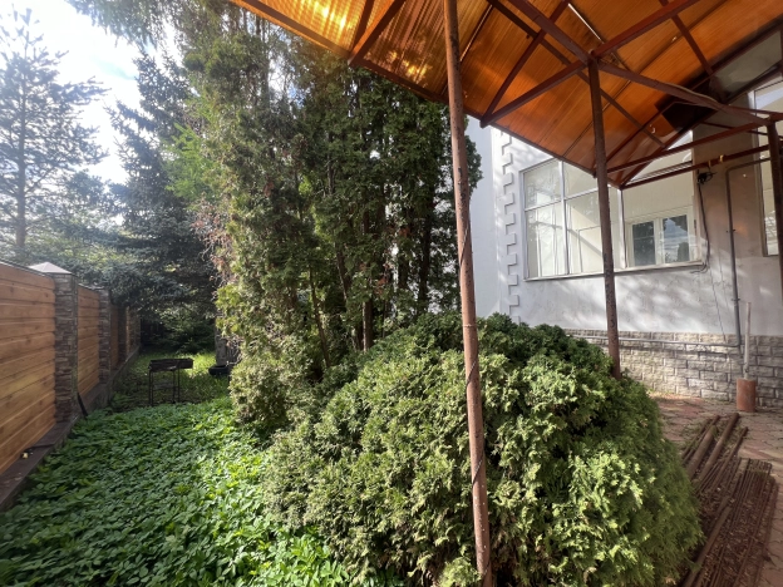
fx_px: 294
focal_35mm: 13
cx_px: 392
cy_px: 294
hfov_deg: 106.2
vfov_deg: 89.9
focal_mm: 1.57
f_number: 1.8
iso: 32
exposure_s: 1/204
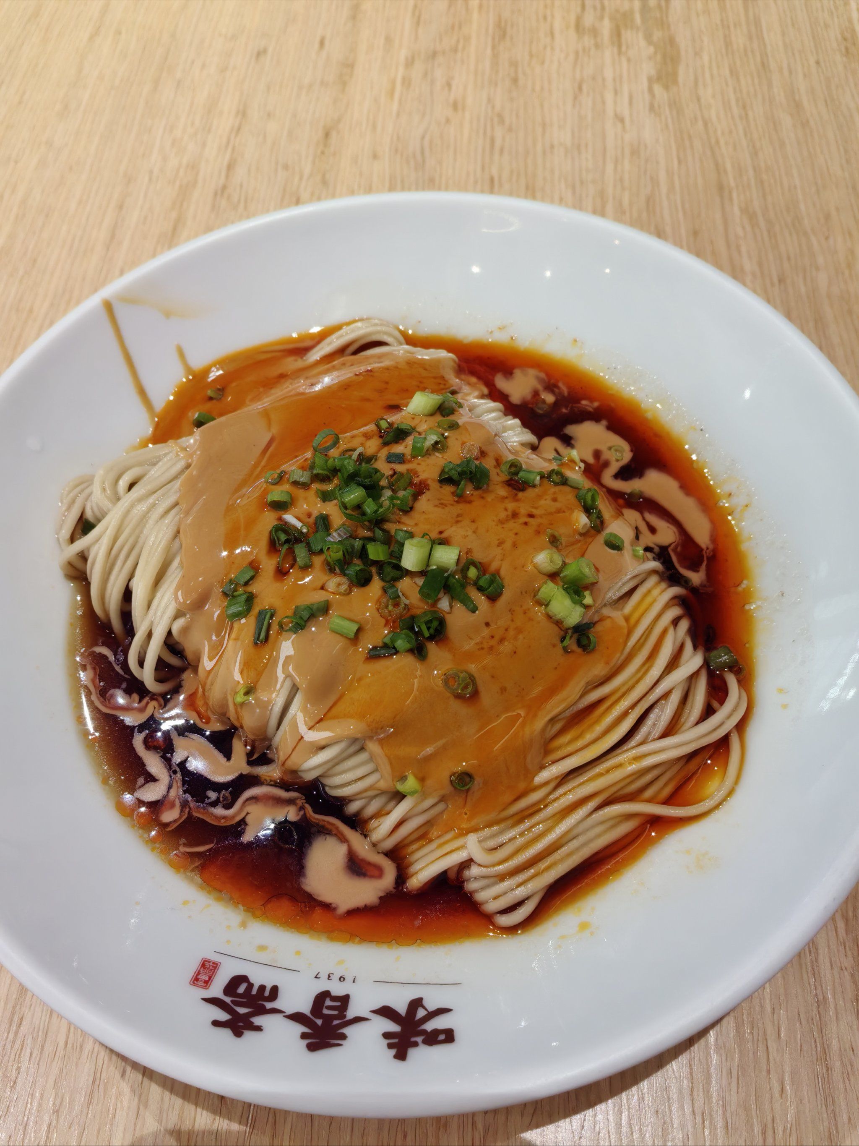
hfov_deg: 51.4
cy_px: 573
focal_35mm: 27
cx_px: 430
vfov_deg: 65.3
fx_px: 893
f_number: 2.8
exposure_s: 1/167
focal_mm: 5.72
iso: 320
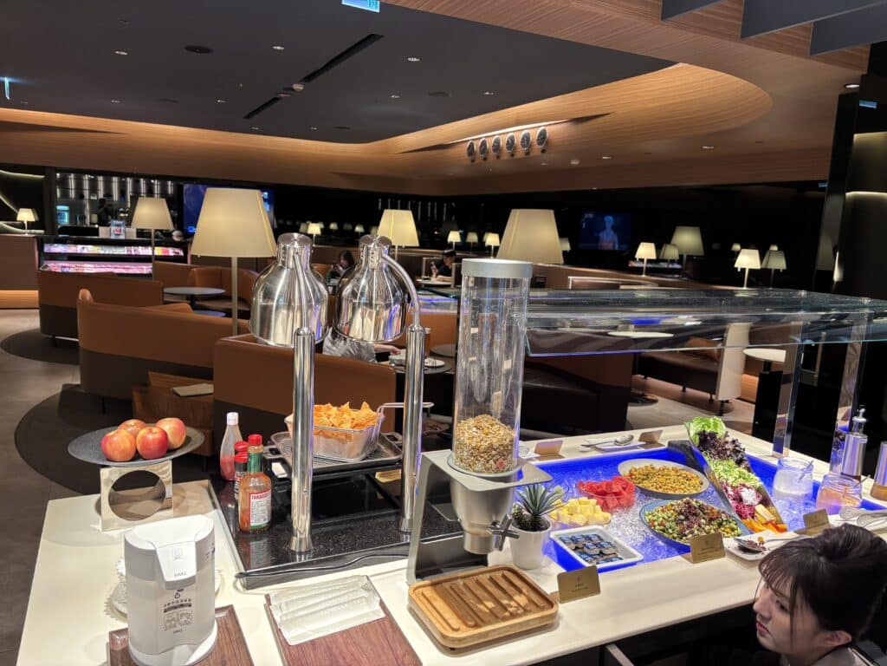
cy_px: 333
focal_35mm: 26
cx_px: 444
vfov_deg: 53.1
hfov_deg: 67.3
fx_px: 666
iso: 100
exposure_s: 1/61
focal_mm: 5.96
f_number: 1.6
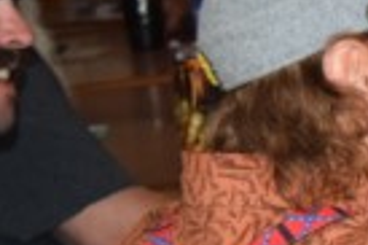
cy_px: 485
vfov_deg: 5.0
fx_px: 2736
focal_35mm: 268
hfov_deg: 7.3
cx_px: 804
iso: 800
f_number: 4.5
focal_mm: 34
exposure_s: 1/80
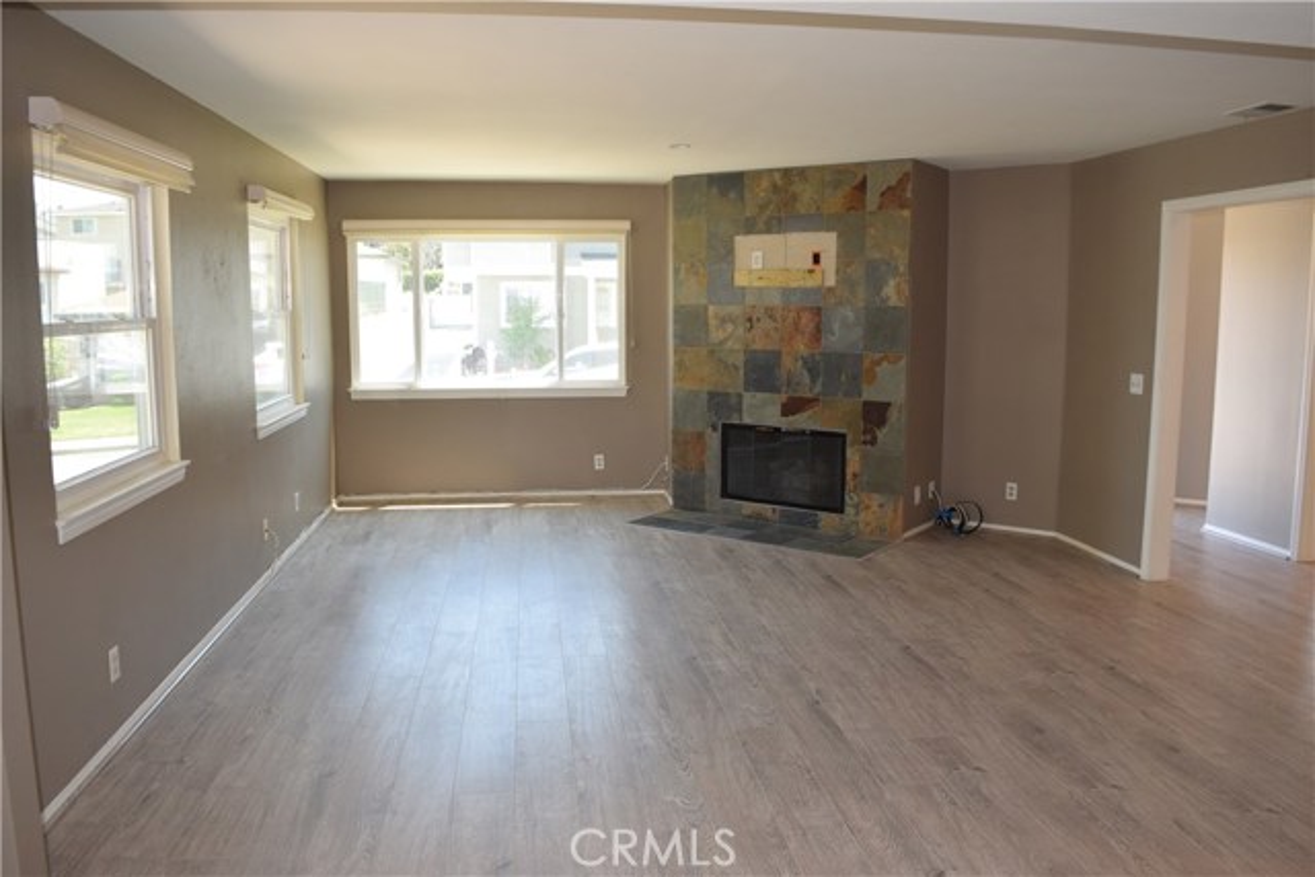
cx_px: 658
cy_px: 438
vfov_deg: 48.0
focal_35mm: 27
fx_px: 986
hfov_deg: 67.4
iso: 450
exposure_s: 1/125
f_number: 5.6
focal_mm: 18
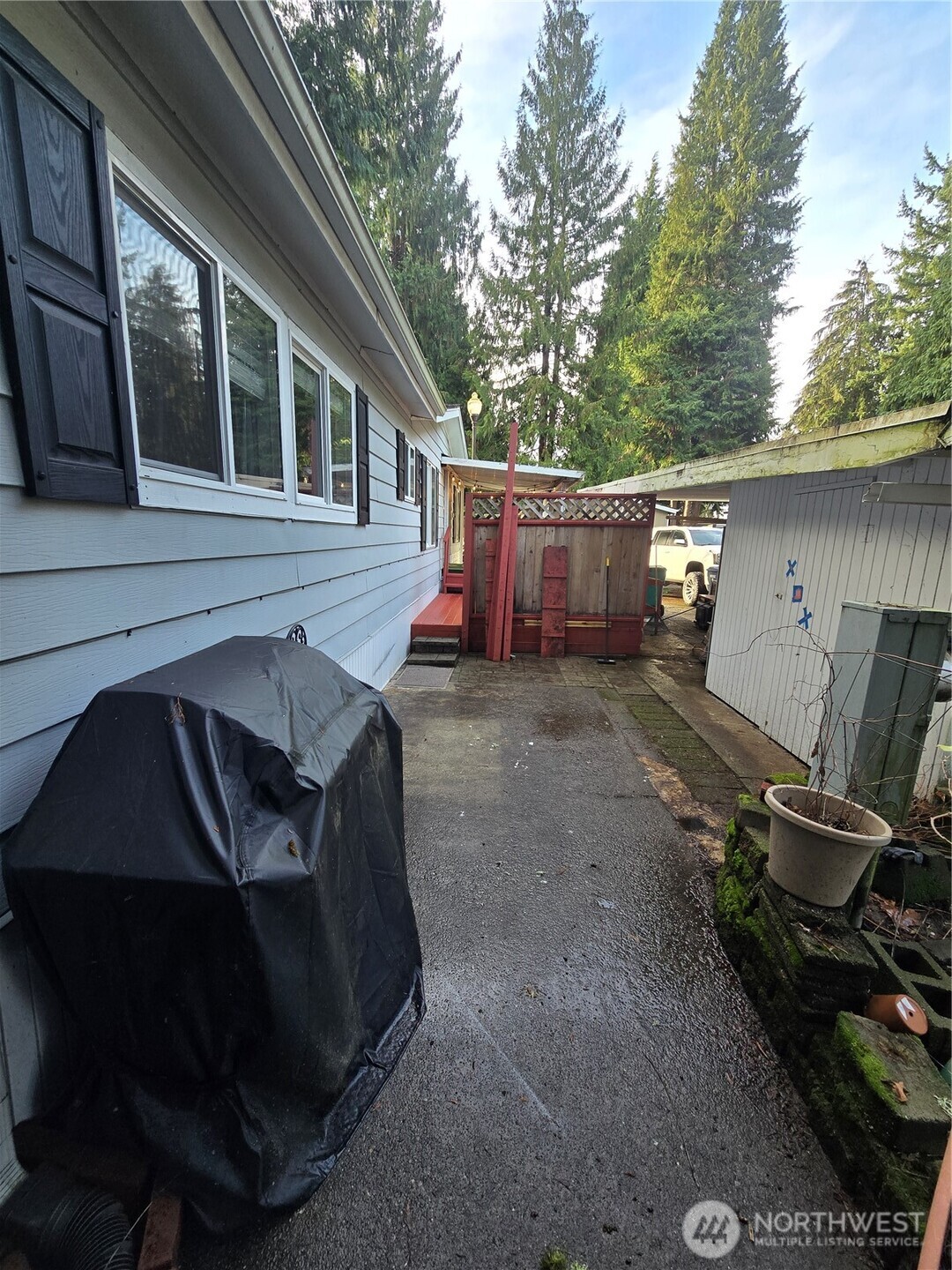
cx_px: 476
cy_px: 635
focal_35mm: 13
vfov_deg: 106.2
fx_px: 477
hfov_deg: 89.9
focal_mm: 2.2
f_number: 2.2
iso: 64
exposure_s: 1/120
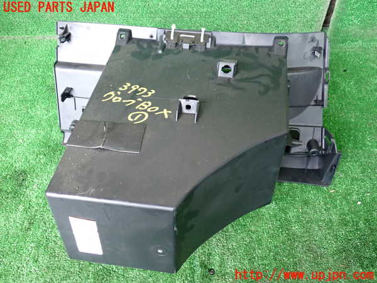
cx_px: 188
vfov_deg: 46.8
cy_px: 142
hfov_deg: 60.0
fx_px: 327
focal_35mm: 30
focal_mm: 5.4
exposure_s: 1/40
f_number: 2.3
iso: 640
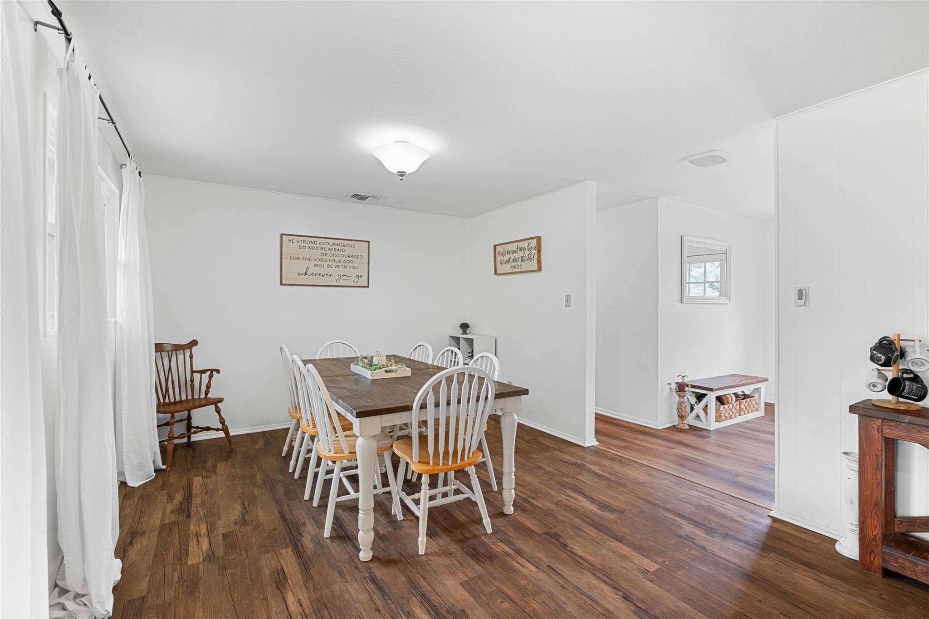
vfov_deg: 73.7
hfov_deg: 96.7
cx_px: 464
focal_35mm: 16
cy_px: 310
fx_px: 413
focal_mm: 16
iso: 800
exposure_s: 1/2.5
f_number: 8
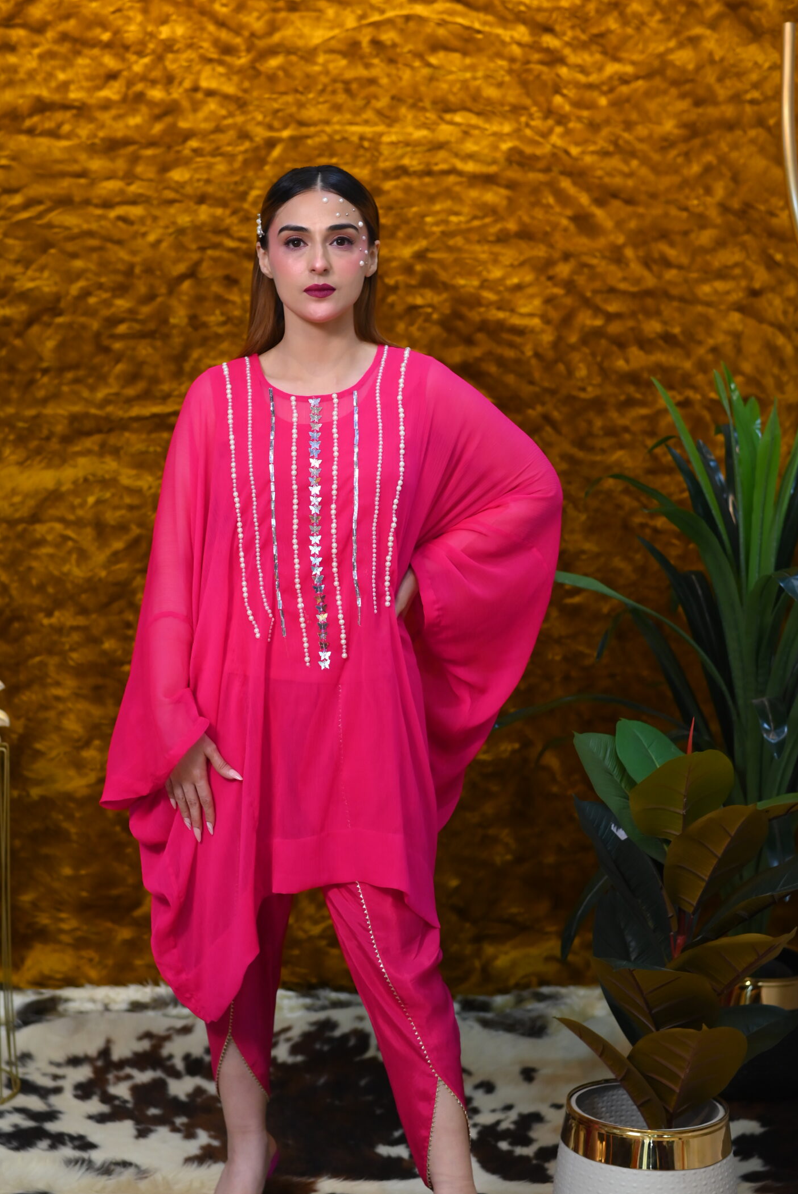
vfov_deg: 32.8
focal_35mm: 61
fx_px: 2026
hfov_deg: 22.3
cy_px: 656
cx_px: 322
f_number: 3.2
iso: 1000
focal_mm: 50
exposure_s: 1/250
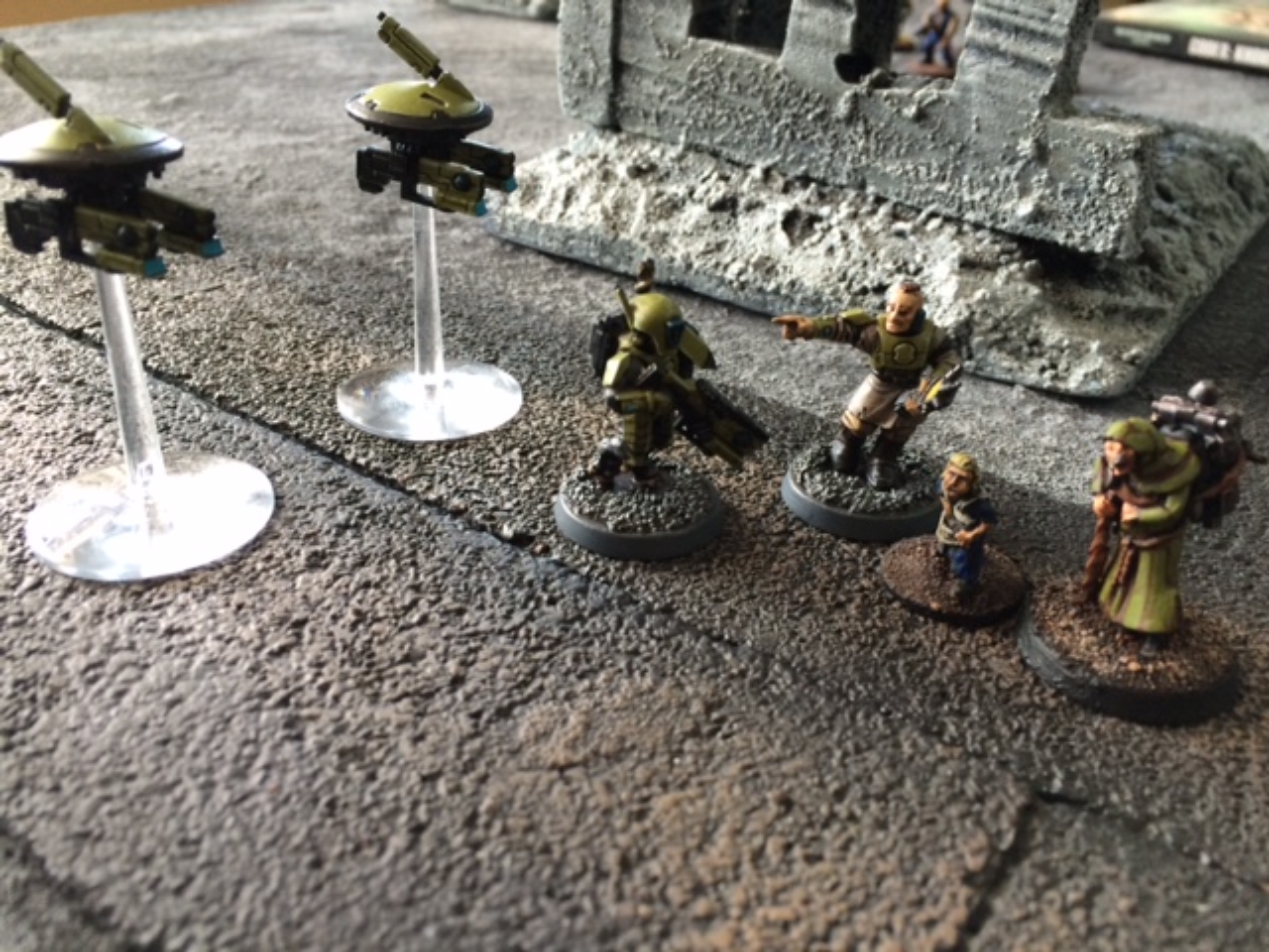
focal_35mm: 29
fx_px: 1063
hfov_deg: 61.7
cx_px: 634
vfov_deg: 48.2
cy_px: 476
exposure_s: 1/30
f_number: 2.2
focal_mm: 4.15
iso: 64
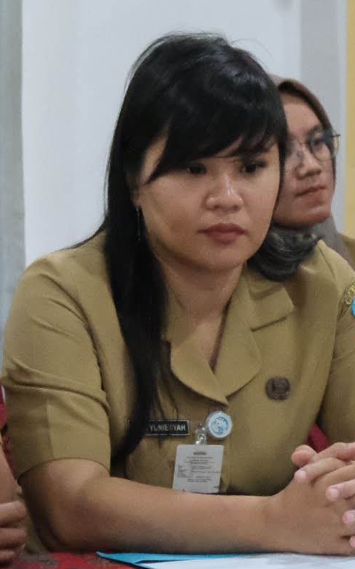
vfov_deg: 7.7
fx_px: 4197
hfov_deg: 4.8
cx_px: 418
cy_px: 211
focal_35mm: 271
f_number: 4
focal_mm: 44.7
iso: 12800
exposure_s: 1/100
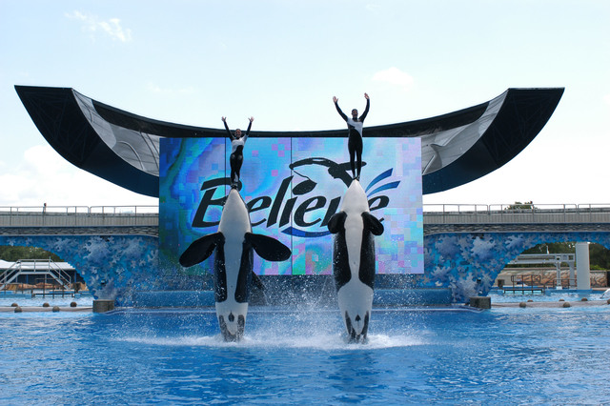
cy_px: 203
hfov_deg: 46.4
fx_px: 711
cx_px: 305
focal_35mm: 42
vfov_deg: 31.9
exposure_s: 1/1000
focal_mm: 28
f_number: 5.6
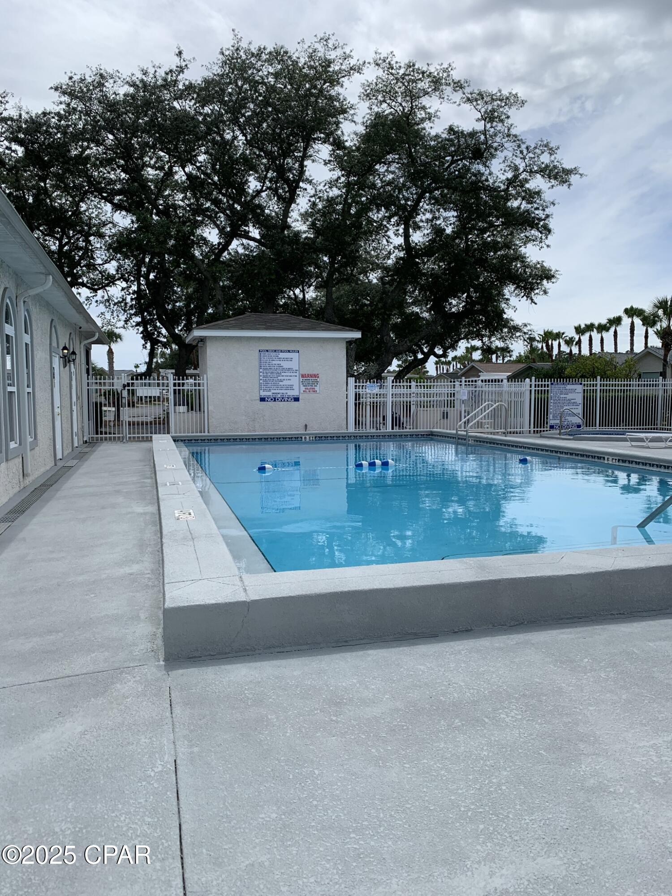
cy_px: 448
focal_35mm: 26
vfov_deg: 67.3
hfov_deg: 53.1
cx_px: 336
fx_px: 673
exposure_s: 1/3788
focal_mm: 4.25
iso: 25
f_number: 1.8
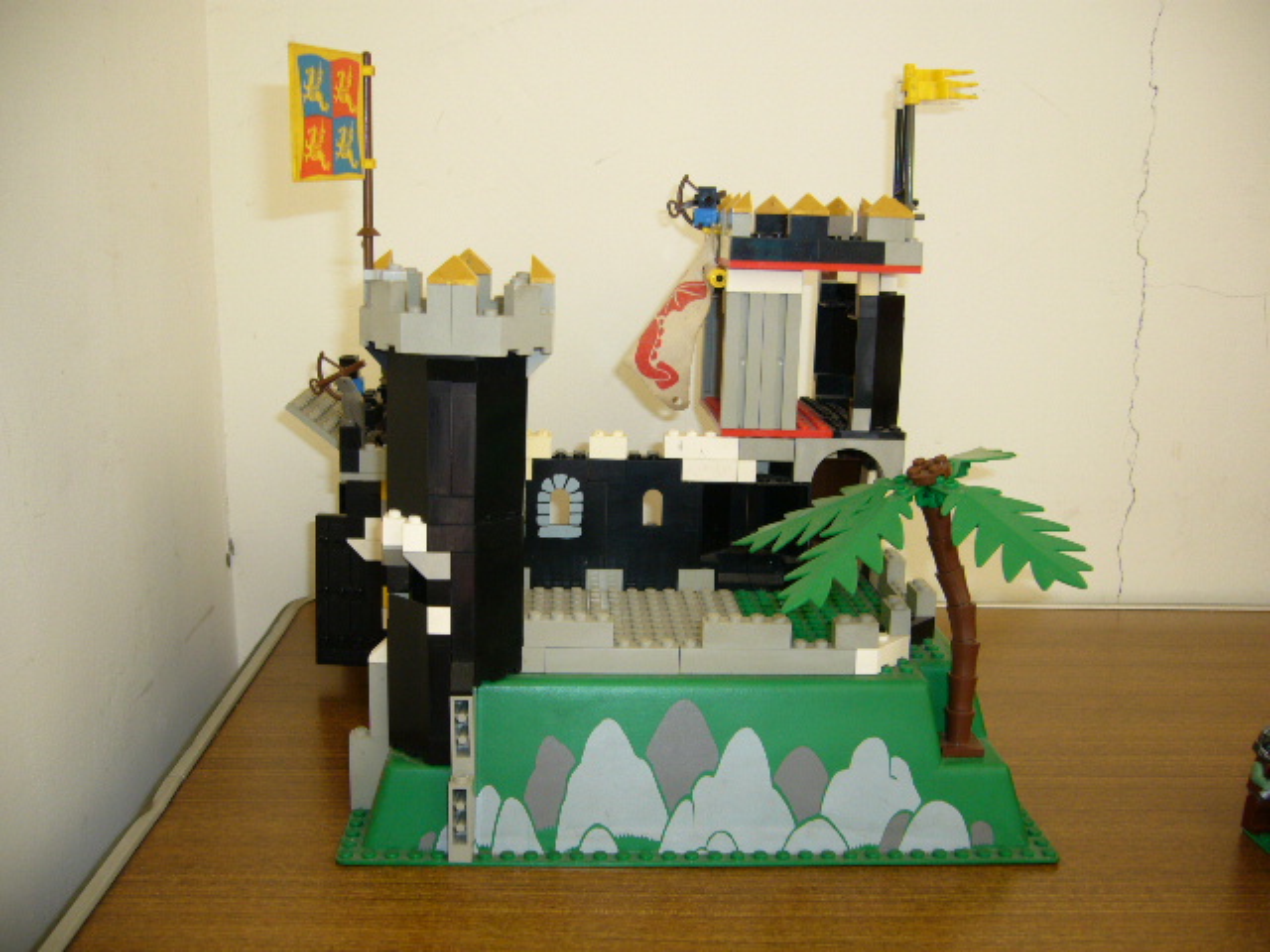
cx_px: 635
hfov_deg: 52.6
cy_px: 476
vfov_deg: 40.7
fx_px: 1284
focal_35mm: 35
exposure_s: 1/10
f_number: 2.8
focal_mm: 5.8
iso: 100
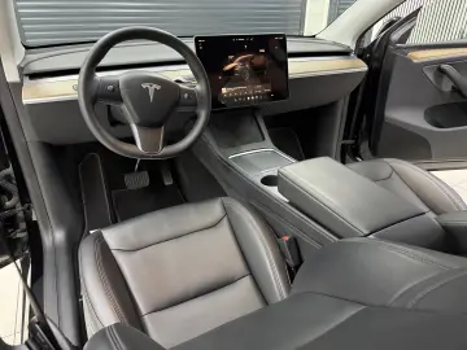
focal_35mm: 24
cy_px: 175
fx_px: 324
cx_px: 234
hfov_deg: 71.6
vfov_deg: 56.8
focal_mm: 6.76
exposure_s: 1/33
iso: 800
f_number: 1.78
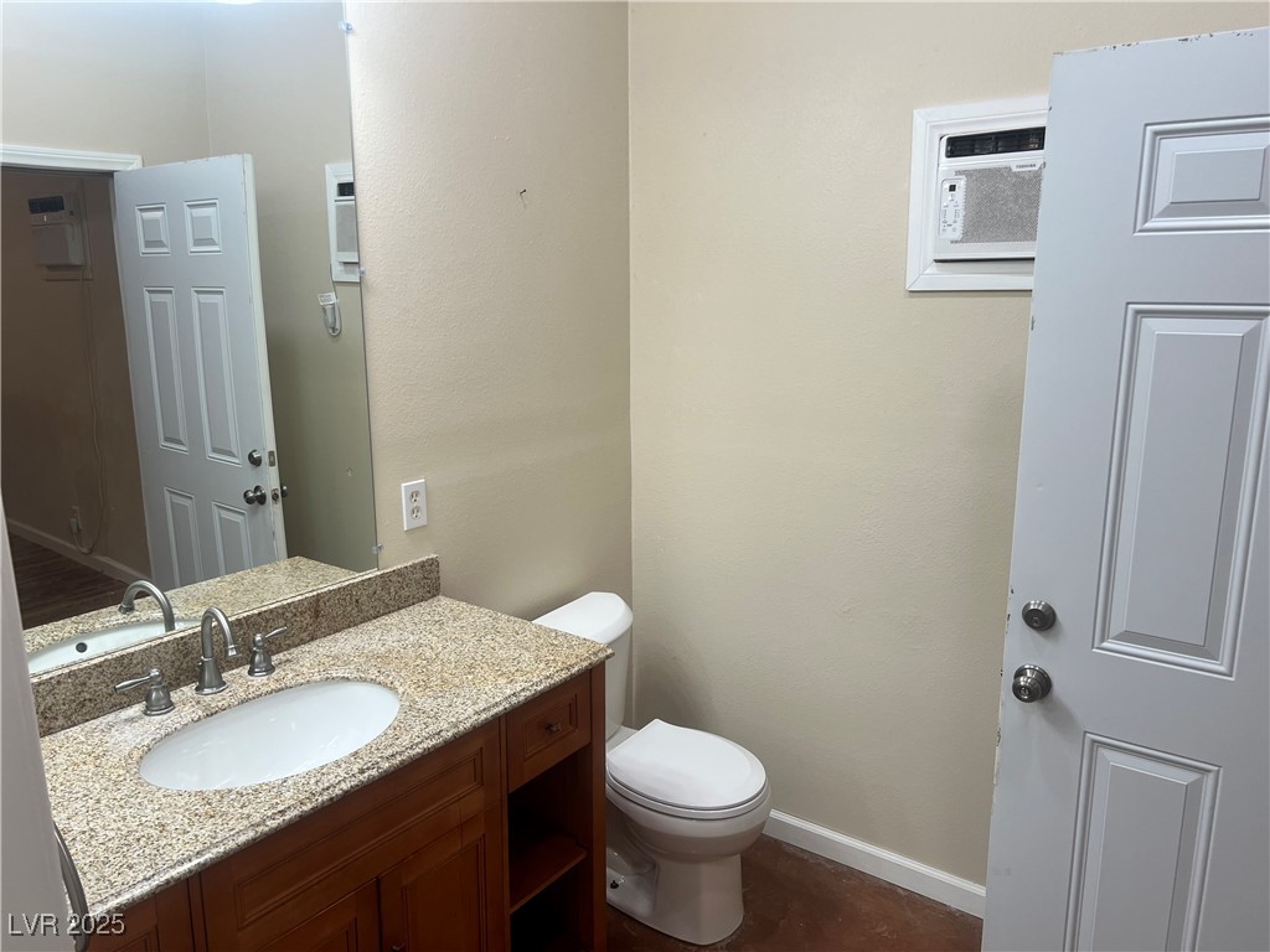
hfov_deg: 67.3
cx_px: 635
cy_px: 476
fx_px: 954
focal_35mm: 26
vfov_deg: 53.1
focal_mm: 5.7
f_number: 1.5
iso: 64
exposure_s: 1/120
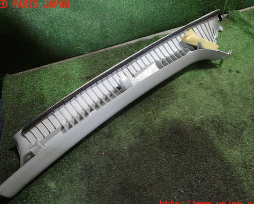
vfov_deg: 53.2
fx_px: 203
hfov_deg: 64.0
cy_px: 105
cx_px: 125
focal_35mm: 27
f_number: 2
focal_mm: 4.5
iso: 200
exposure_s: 1/30
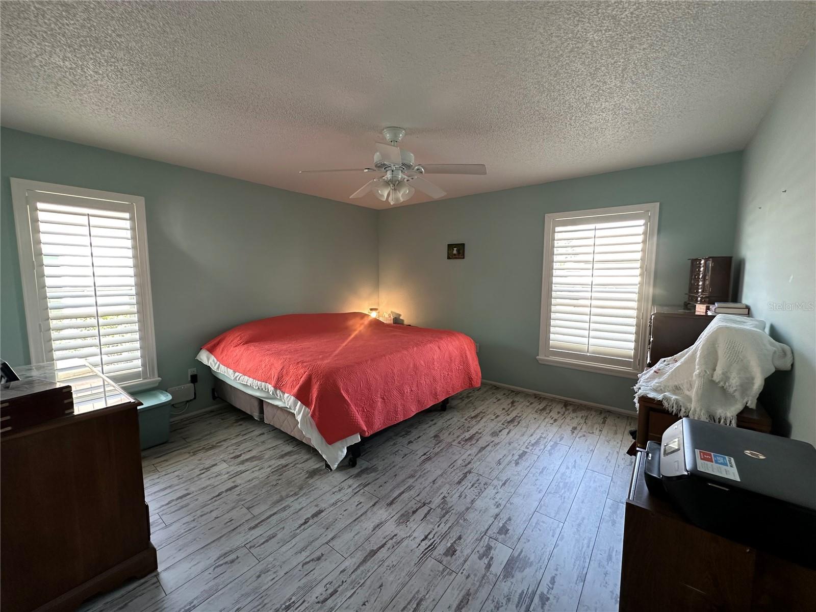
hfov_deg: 102.1
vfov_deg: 85.7
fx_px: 330
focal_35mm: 14
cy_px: 306
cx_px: 408
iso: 160
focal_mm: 2.22
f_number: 2.2
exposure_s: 1/60
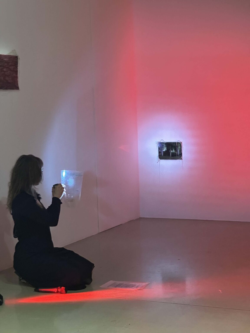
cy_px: 166
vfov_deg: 25.3
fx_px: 741
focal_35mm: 77
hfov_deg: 19.1
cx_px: 125
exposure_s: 1/50
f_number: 2.8
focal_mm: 9
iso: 500
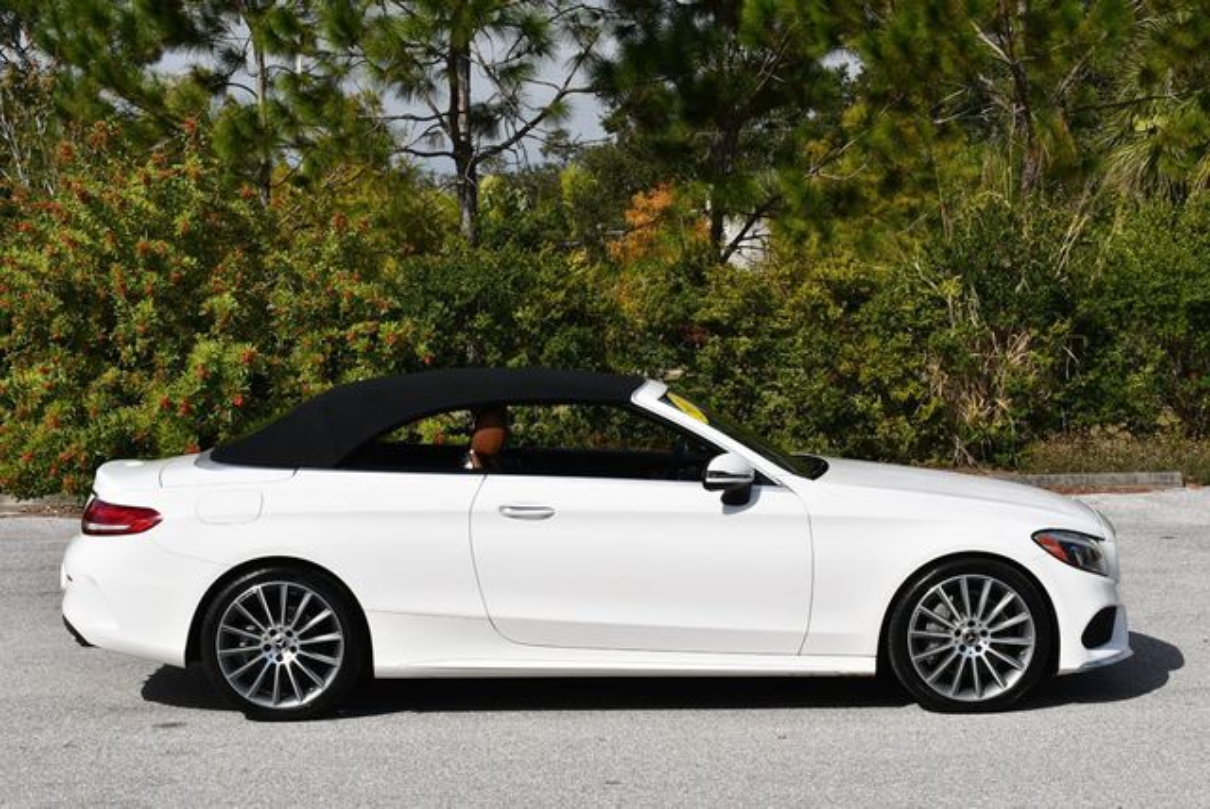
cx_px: 605
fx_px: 2153
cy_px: 404
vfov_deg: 21.3
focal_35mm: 64
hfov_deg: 31.4
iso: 100
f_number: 10
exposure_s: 1/400
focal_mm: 32
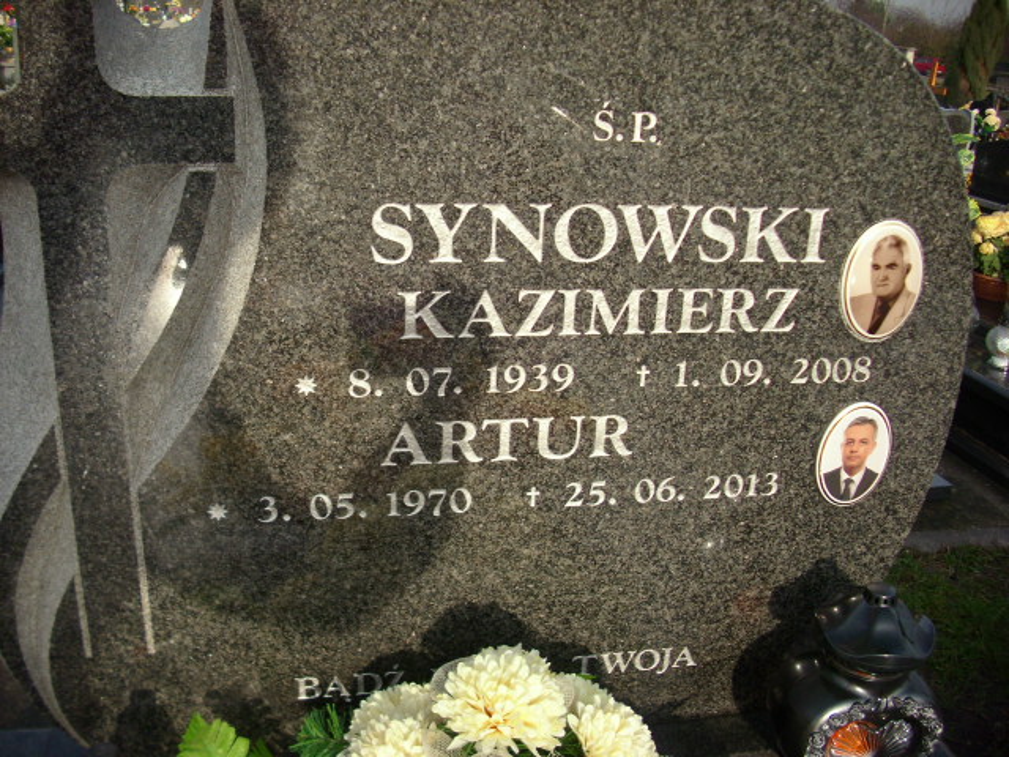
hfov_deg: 50.1
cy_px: 378
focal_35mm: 37
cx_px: 504
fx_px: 1078
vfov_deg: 38.7
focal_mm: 6.2
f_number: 2.8
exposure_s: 1/647
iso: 50
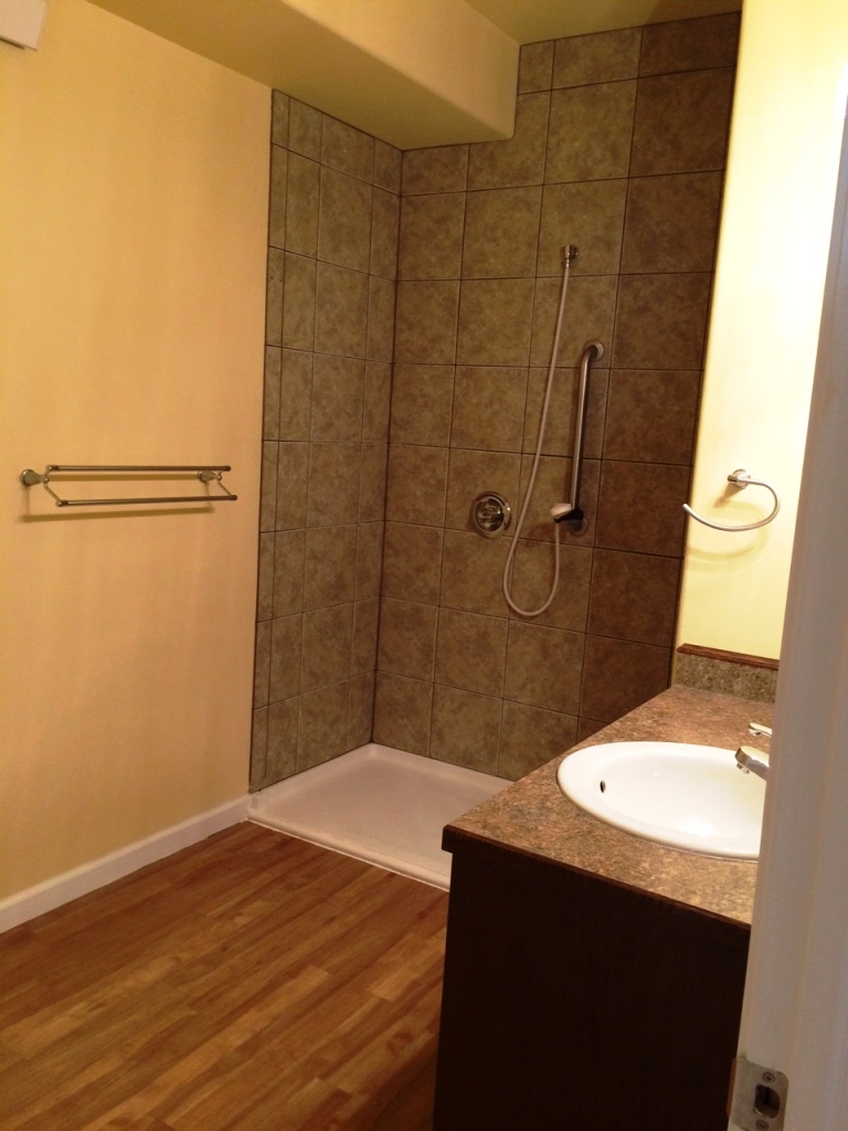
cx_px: 424
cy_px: 566
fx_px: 947
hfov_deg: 48.2
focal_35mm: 29
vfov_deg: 61.7
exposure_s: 1/30
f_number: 2.2
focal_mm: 4.15
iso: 100
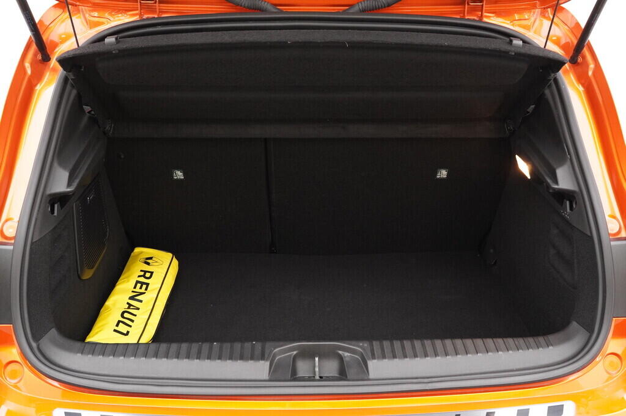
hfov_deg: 53.2
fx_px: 625
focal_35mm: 36
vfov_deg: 36.8
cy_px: 208
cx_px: 313
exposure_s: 1/125
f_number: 5.6
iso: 3200
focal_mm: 24
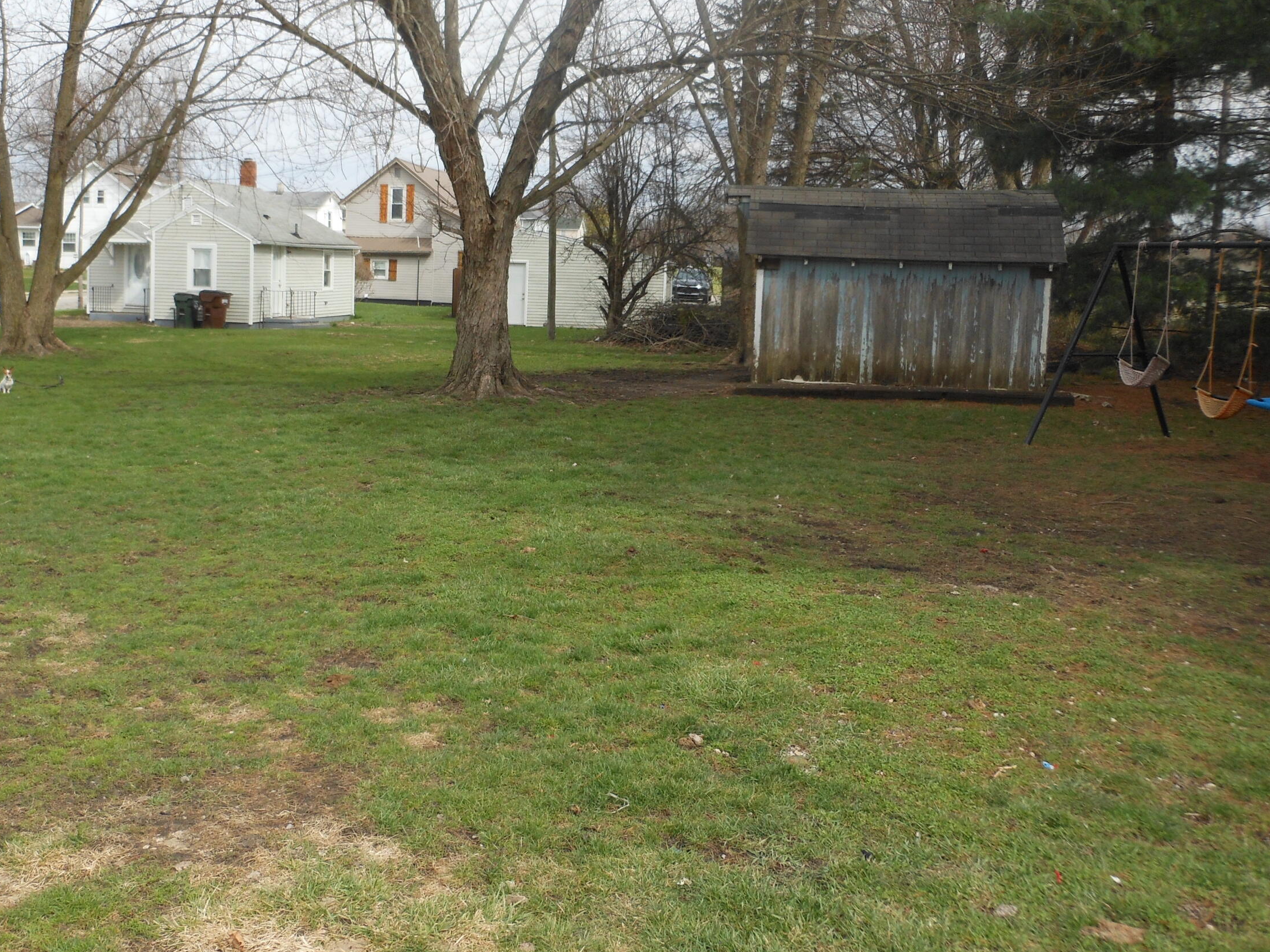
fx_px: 1394
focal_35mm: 38
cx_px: 469
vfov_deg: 37.6
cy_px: 387
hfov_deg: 48.5
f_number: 3.7
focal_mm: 5
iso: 80
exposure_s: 1/500
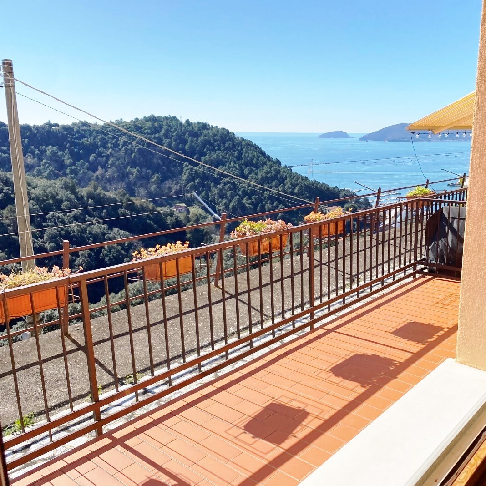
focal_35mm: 31
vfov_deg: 52.5
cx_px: 316
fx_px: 492
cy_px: 244
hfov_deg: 51.7
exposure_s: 1/3125
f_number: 1.8
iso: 32
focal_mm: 4.25
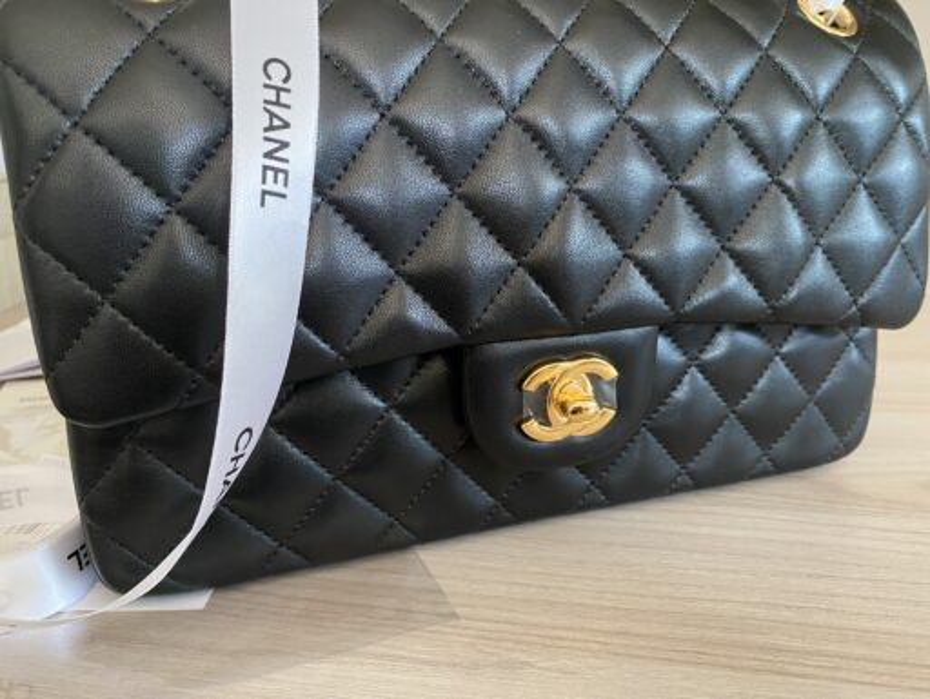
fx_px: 699
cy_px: 350
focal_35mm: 26
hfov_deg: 67.3
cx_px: 465
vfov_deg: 53.1
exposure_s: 1/60
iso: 500
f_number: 1.8
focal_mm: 4.25
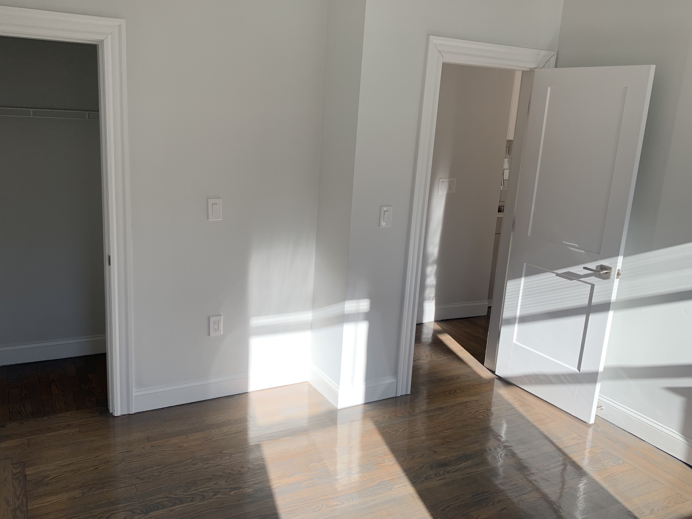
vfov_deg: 46.8
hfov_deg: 59.8
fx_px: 600
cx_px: 310
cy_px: 251
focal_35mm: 30
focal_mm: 4.25
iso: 25
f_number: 1.8
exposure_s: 1/471
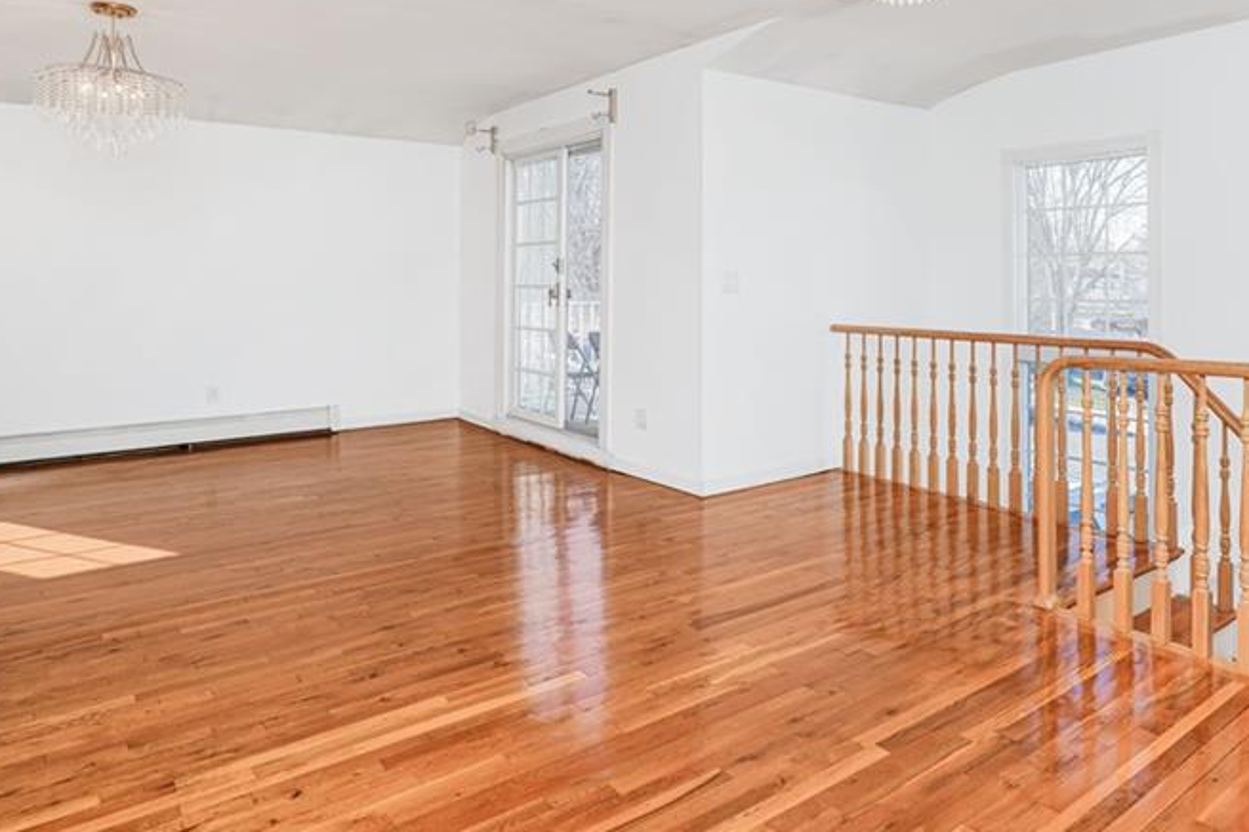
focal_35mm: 25
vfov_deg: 50.1
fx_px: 867
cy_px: 261
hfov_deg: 70.6
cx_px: 768
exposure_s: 1/60
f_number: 5.6
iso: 50
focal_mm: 16
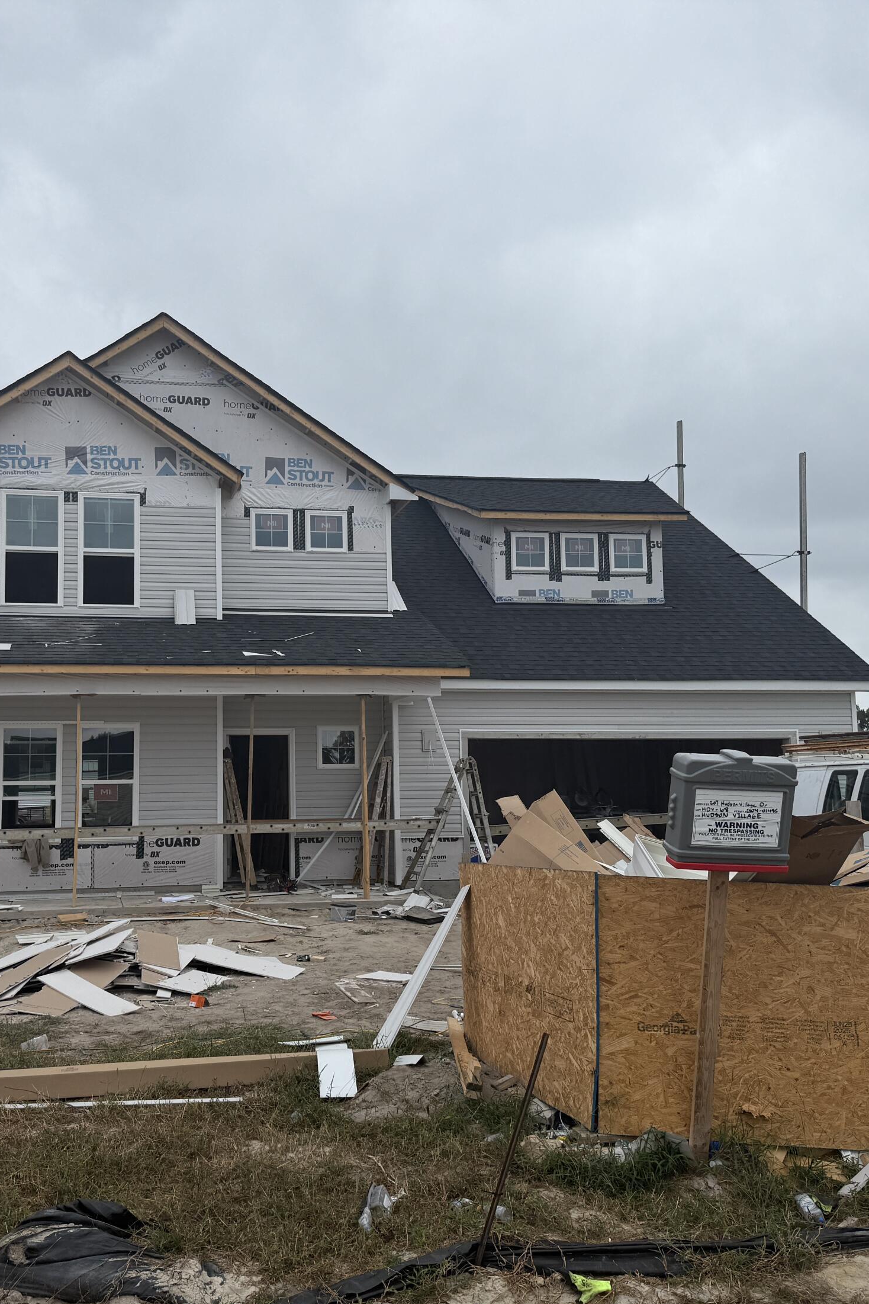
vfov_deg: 55.8
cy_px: 661
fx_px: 1231
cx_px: 314
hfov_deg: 38.6
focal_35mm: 34
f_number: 1.78
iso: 80
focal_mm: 6.76
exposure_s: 1/3953
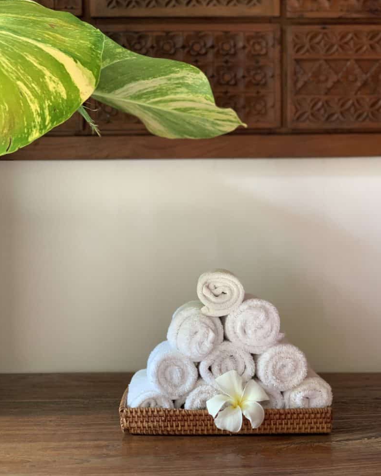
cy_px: 224
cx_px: 191
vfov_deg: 34.1
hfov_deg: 27.6
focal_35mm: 55
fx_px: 775
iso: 160
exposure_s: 1/60
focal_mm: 6
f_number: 2.4
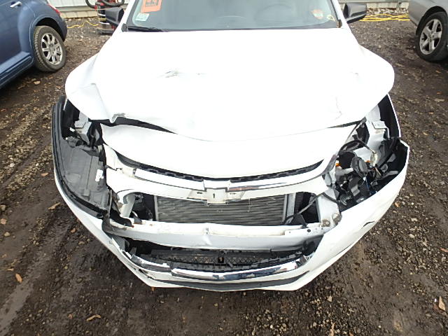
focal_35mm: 21
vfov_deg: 63.4
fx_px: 272
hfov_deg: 79.0
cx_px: 224
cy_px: 168
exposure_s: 1/250
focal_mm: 3.7
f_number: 3.5
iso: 125
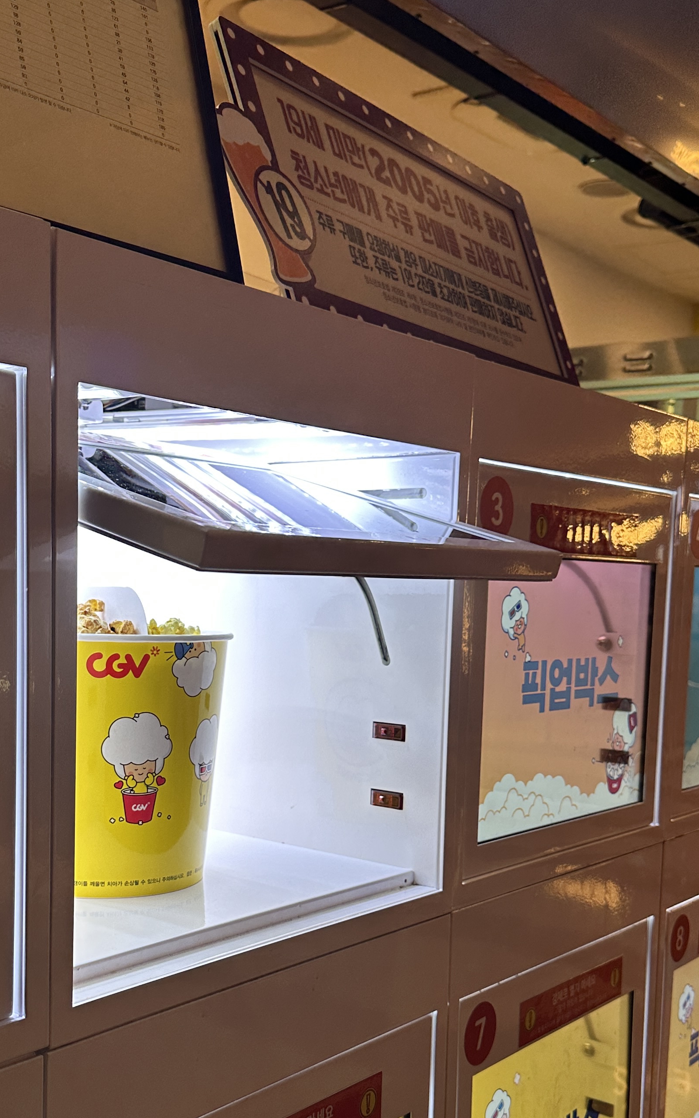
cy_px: 691
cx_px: 272
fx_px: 1219
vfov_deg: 48.9
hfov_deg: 31.9
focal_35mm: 40
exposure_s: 1/117
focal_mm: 6.86
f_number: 1.78
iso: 160
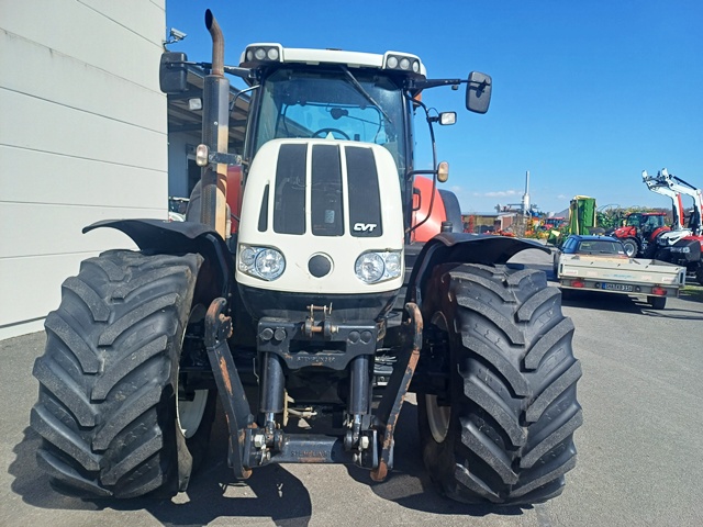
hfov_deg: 69.4
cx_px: 352
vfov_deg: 54.9
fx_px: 508
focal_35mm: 25
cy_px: 264
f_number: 1.8
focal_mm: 4.65
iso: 50
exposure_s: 1/1460
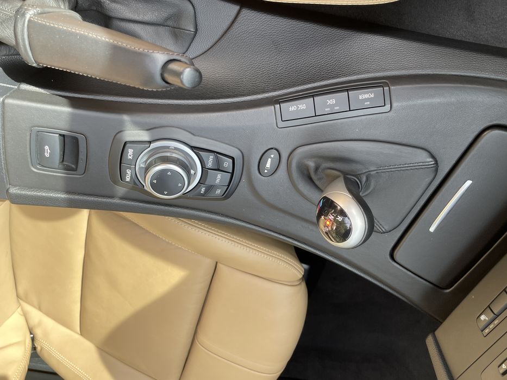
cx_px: 254
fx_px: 381
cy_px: 190
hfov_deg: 67.3
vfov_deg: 53.1
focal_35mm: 26
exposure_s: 1/163
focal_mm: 4.2
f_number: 1.6
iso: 32
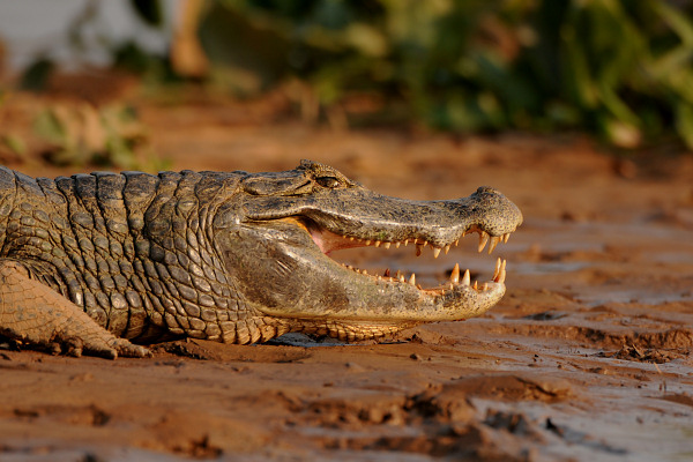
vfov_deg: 2.3
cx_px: 346
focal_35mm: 600
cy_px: 231
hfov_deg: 3.4
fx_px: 11549
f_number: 4.5
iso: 200
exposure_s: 1/640
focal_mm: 400
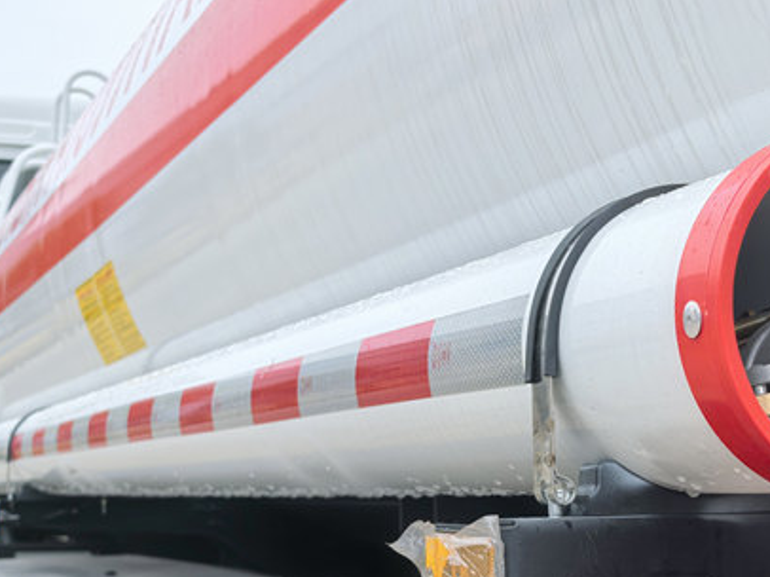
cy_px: 475
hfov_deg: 27.0
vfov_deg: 20.4
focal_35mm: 71
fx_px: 1578
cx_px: 582
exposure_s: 1/100
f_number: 2
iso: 64
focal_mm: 6.98
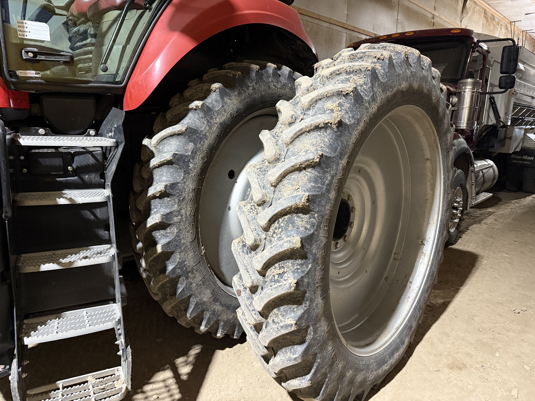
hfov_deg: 71.6
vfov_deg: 56.8
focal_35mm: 24
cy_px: 200
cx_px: 268
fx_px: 371
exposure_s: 1/48
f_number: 1.78
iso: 800
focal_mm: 6.76
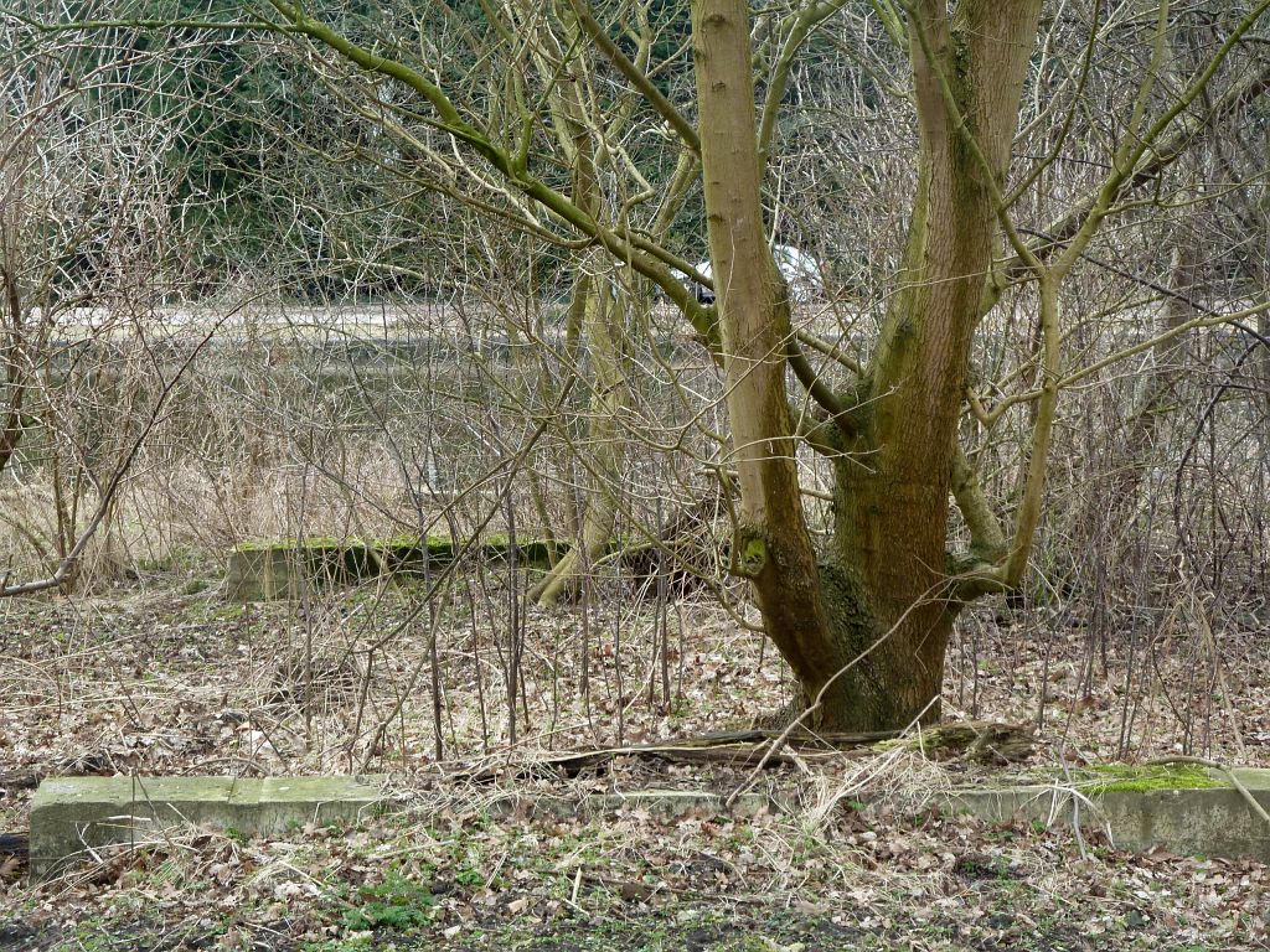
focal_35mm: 90
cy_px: 476
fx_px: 3302
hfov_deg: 21.8
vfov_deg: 16.4
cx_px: 635
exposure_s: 1/40
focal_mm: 14.7
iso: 100
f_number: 4.3
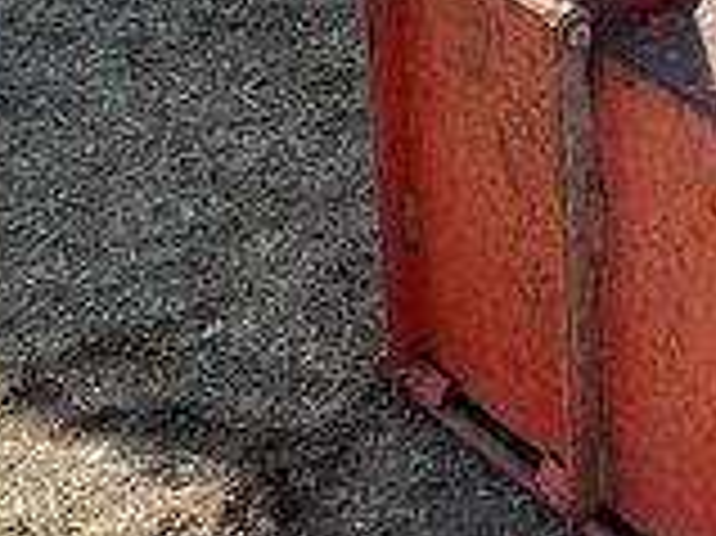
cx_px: 777
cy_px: -47
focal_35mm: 111
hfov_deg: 17.2
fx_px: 2294
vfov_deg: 13.1
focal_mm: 3
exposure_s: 1/482
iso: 25
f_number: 1.8
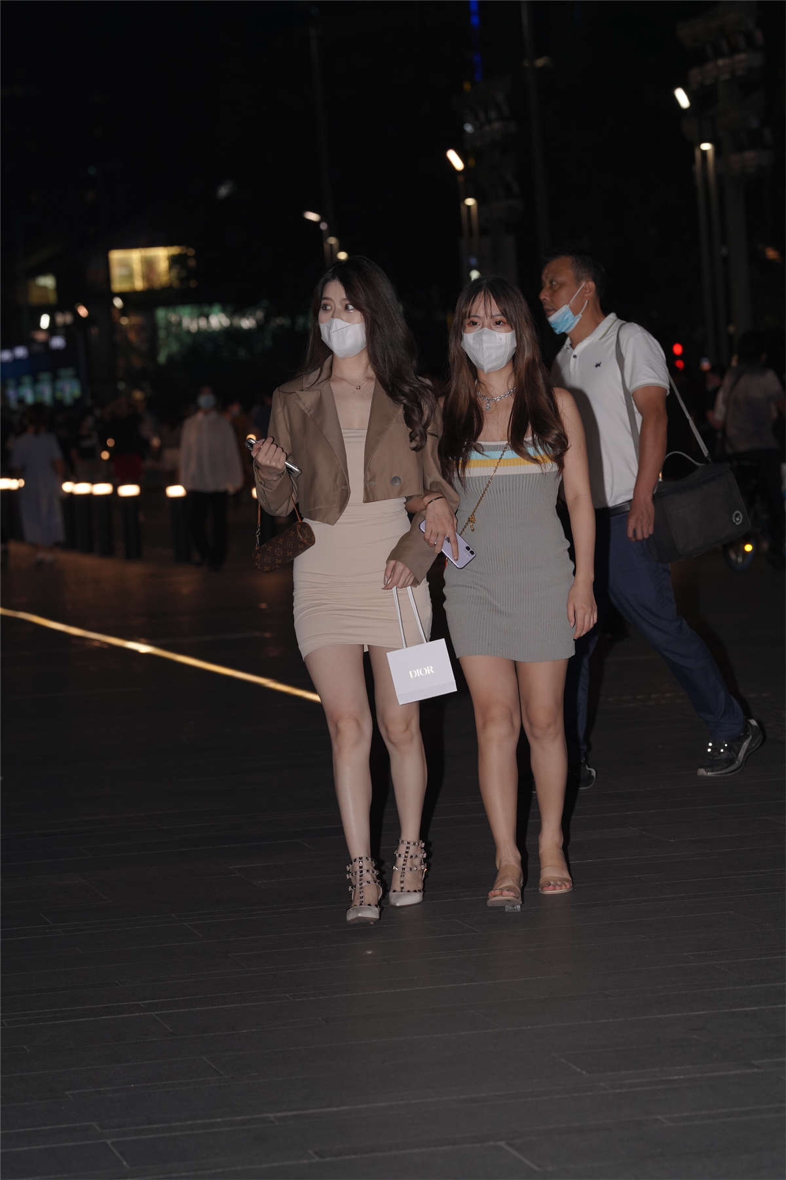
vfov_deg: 15.2
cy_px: 590
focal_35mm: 135
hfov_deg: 10.2
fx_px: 4421
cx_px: 393
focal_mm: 135
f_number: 6.3
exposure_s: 1/200
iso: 640
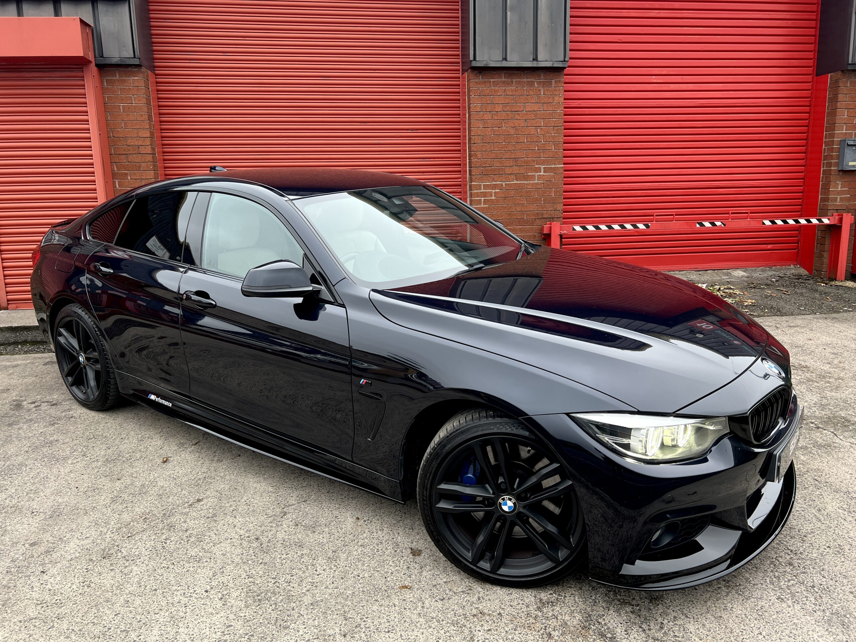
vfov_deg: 53.1
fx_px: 643
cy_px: 321
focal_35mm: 26
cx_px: 428
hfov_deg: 67.3
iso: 64
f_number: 1.5
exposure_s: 1/121
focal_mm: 5.7
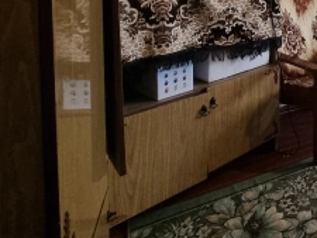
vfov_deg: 33.9
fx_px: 330
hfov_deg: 36.4
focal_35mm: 36
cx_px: 400
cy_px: -30
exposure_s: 1/33
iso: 320
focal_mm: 2.2
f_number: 2.2
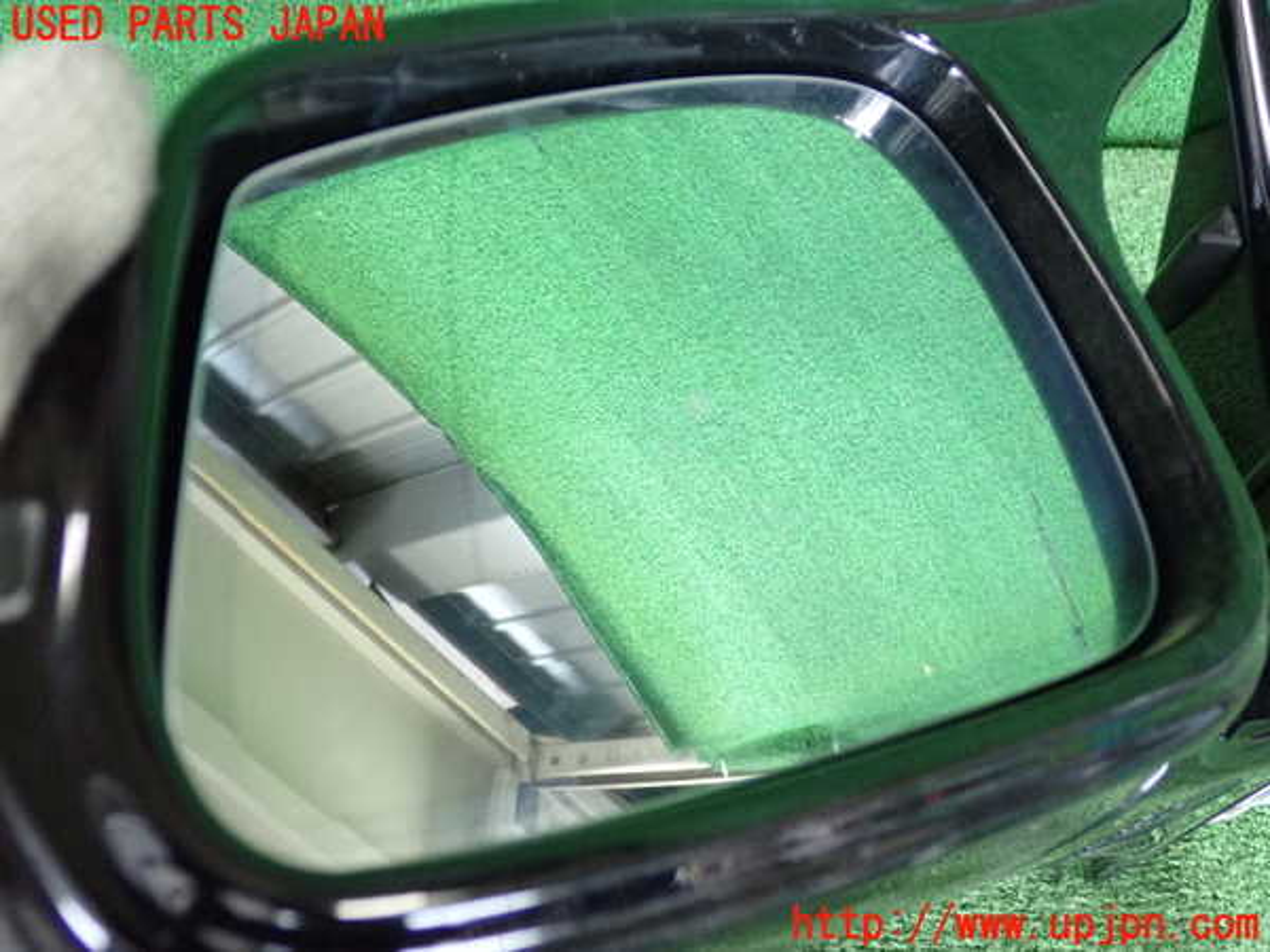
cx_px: 635
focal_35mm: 38
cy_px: 476
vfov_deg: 37.7
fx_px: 1394
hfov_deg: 49.0
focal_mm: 6.83
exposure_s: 1/125
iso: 1250
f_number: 2.7
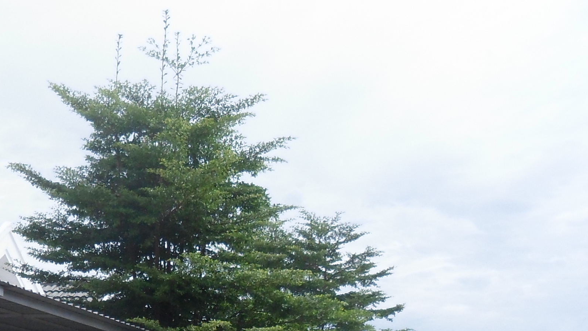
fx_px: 1201
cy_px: 375
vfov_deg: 15.2
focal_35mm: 77
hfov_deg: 27.4
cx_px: 210
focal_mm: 4.9
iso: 80
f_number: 3.3
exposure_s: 1/1000
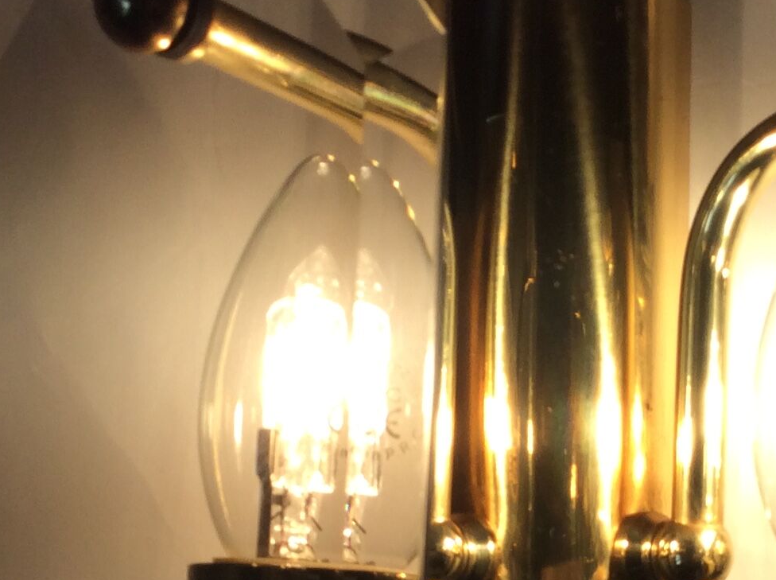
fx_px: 1903
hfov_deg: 22.9
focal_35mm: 85
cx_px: 555
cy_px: 570
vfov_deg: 17.0
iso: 32
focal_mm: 3.3
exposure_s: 1/424
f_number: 2.4
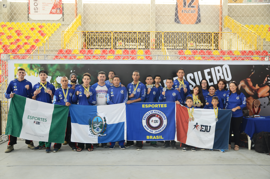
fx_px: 269
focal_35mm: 36
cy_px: 90
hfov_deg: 53.2
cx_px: 135
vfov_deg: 36.7
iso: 100
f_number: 3
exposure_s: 1/25
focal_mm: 24
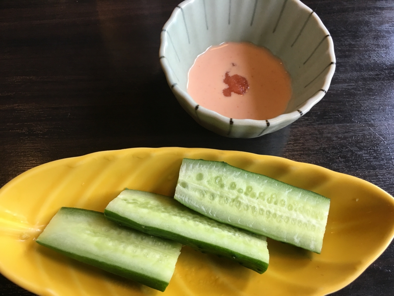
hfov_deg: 61.7
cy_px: 148
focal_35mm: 29
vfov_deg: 48.2
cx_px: 197
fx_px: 330
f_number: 2.2
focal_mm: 4.15
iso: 40
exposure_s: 1/30
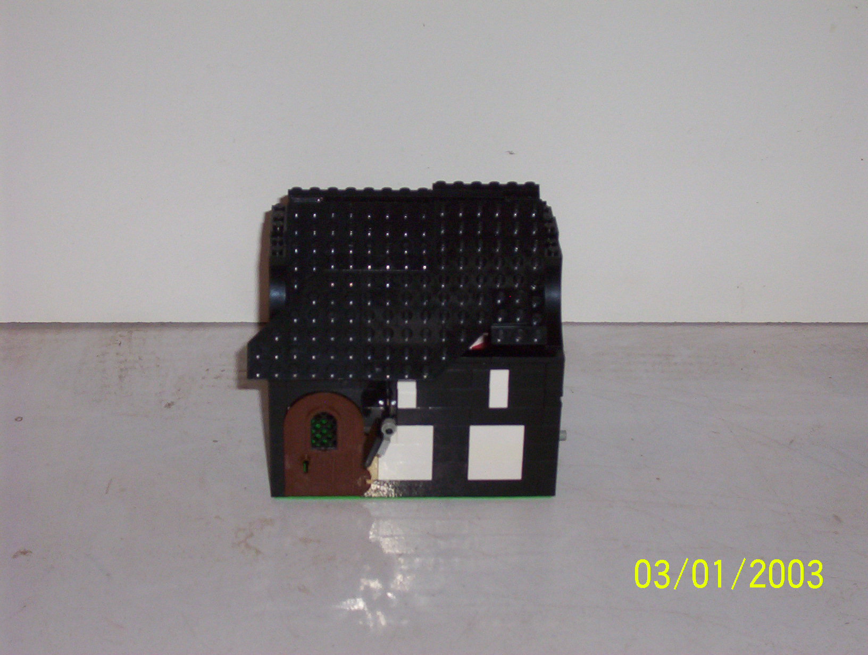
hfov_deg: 24.1
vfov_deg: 18.3
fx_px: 2036
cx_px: 434
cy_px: 328
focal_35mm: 81
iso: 140
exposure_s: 1/93.2
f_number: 3.62
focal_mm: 10.76
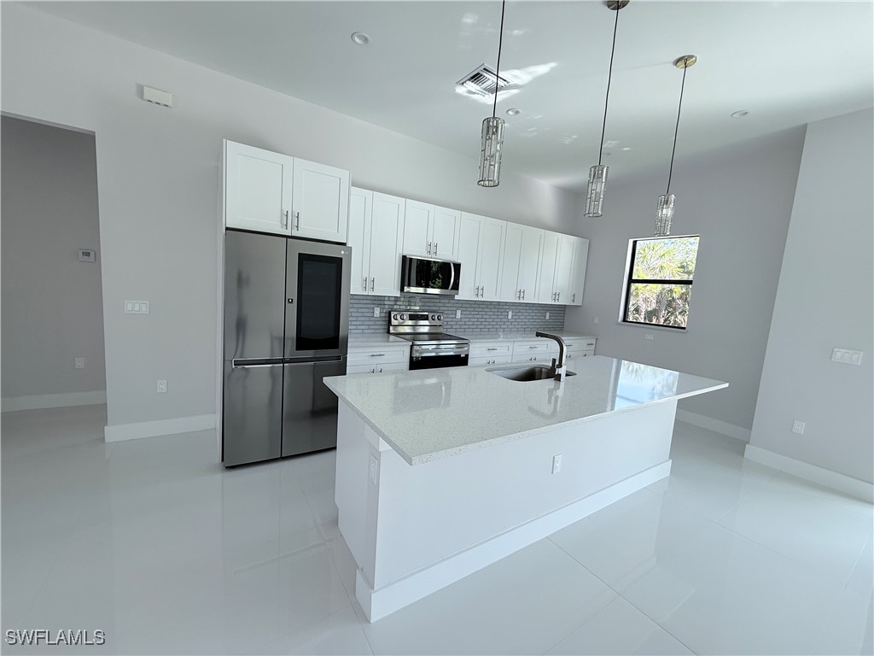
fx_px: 353
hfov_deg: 102.1
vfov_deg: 85.7
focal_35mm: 14
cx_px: 437
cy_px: 328
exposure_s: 1/120
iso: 80
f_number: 2.2
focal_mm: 2.22
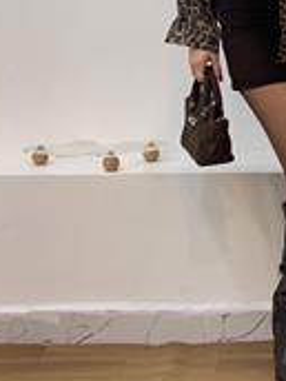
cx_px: 293
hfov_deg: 11.7
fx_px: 1377
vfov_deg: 15.5
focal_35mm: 125
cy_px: 25
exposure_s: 1/100
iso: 80
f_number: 2
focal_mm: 6
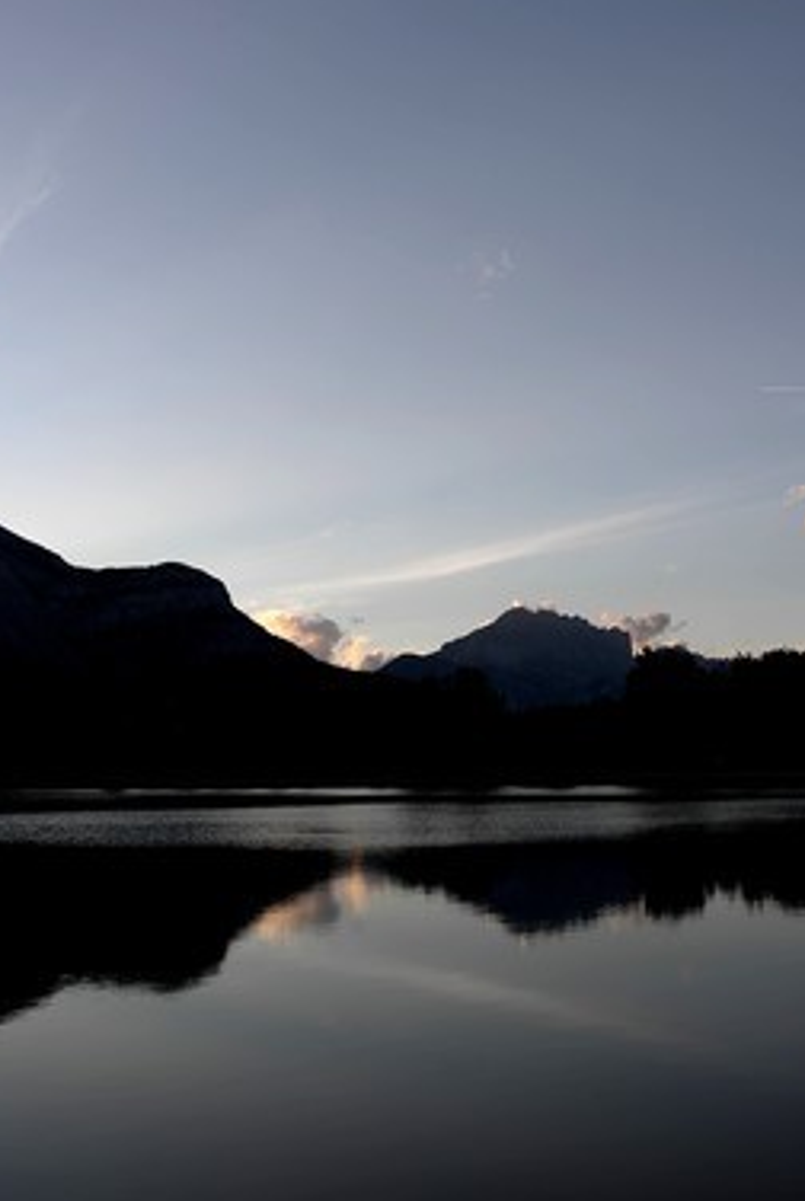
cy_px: 540
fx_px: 1337
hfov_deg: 33.5
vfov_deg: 48.3
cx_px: 409
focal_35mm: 40
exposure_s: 1/320
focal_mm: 24
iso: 100
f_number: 5
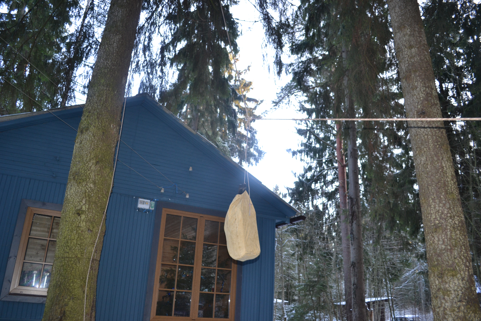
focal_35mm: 27
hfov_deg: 67.4
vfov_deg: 47.9
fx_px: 361
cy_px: 160
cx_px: 240
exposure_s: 1/80
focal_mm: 18
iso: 400
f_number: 4
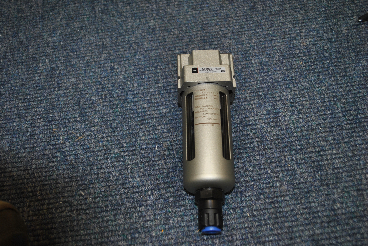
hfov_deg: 49.5
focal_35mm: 39
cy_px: 123
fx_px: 399
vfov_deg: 34.3
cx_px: 184
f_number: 4.2
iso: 200
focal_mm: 26
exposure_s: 1/60
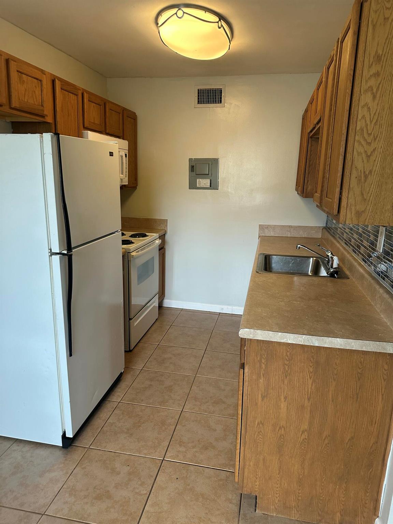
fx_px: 363
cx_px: 196
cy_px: 262
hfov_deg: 56.8
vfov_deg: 71.6
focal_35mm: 24
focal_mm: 6.86
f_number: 1.78
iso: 200
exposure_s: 1/120
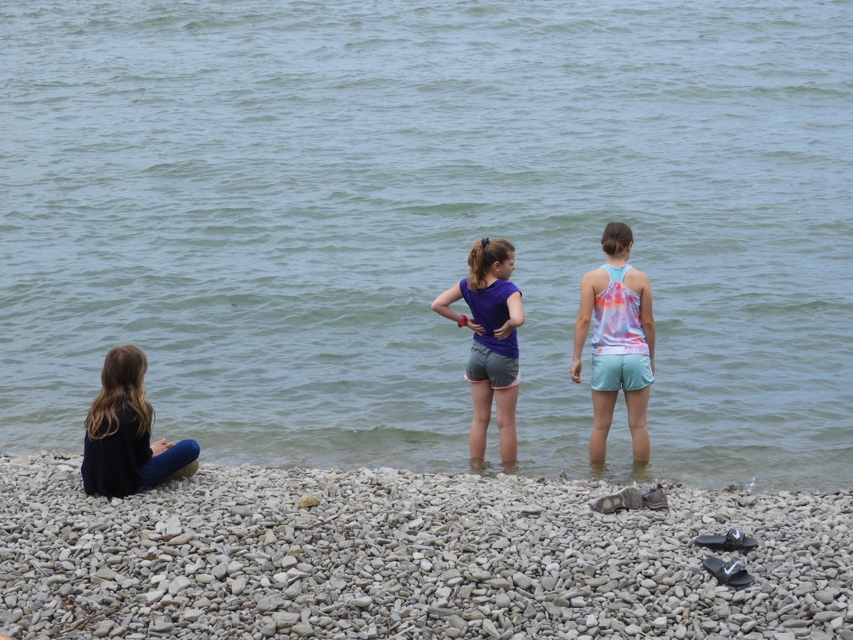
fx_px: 2587
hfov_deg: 18.7
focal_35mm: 105
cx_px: 426
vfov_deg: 14.1
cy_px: 320
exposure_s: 1/500
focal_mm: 18.8
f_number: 4.8
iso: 100
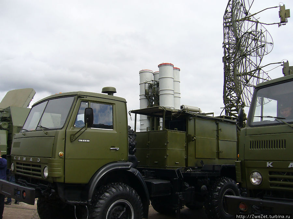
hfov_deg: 52.6
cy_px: 110
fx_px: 296
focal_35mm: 35
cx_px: 146
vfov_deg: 40.7
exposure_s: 1/250
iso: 80
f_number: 5.6
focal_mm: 5.8
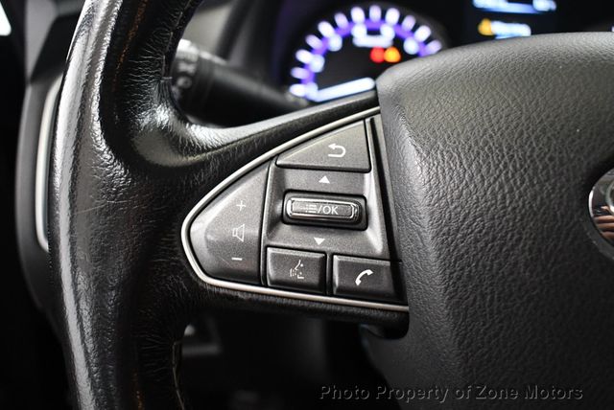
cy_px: 205
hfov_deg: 48.4
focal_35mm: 40
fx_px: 683
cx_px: 307
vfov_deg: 33.5
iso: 3200
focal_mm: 20
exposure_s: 1/125
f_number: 3.5
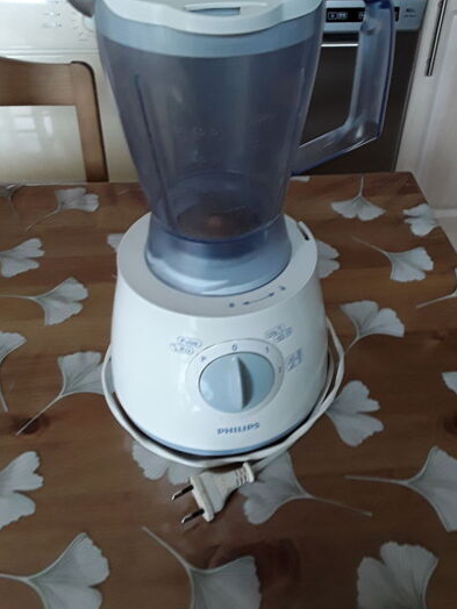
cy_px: 261
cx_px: 259
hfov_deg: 42.9
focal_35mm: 33
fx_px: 581
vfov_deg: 55.2
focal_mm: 2.91
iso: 160
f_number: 1.9
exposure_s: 1/20
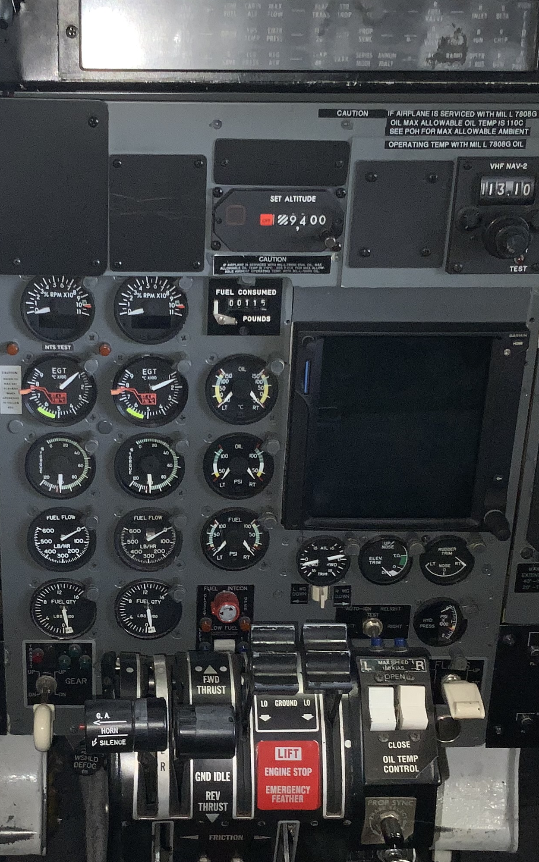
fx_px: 1458
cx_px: 154
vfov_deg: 32.8
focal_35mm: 62
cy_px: 527
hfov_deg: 20.8
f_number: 1.8
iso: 25
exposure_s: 1/40
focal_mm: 3
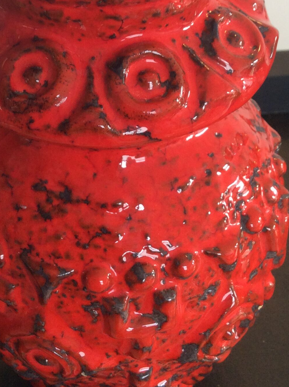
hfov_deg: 23.6
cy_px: 91
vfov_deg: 30.7
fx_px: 692
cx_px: 119
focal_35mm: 62
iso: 50
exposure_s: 1/25
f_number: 2.4
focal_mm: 3.3
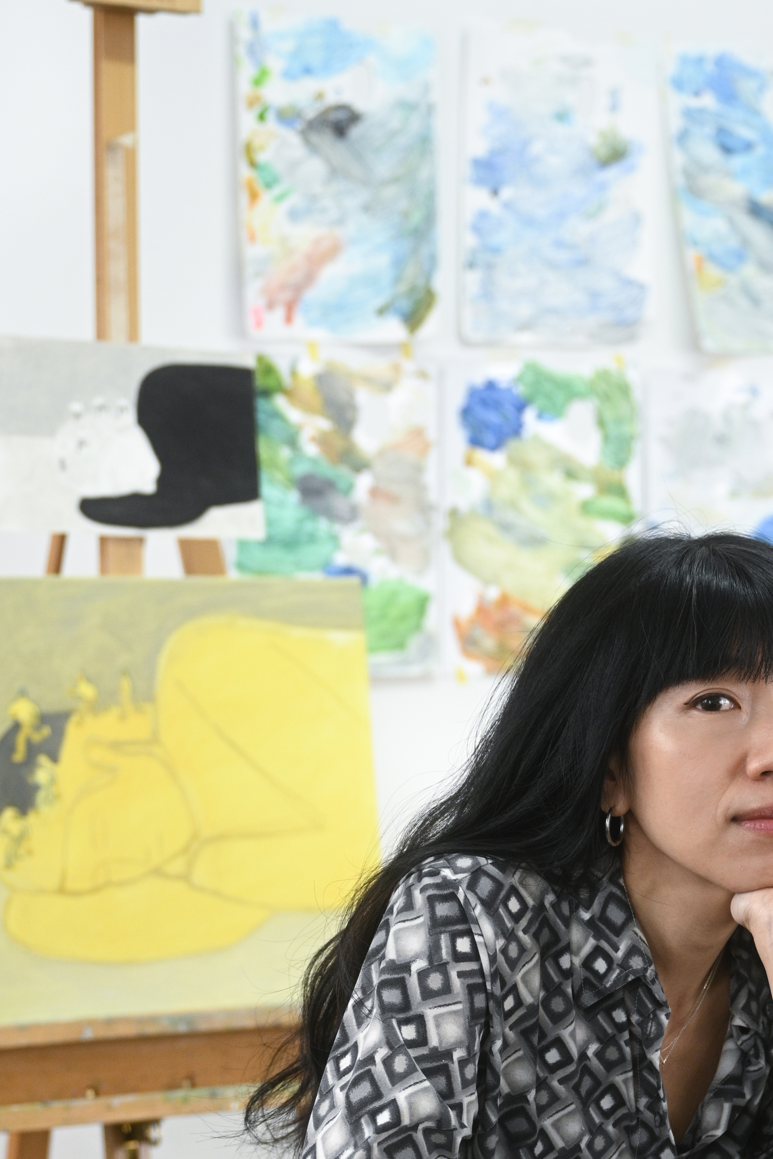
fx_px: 3188
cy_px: 922
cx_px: 634
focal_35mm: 99
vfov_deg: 20.4
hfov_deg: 13.7
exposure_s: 1/30
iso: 500
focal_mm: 47
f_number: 2.8
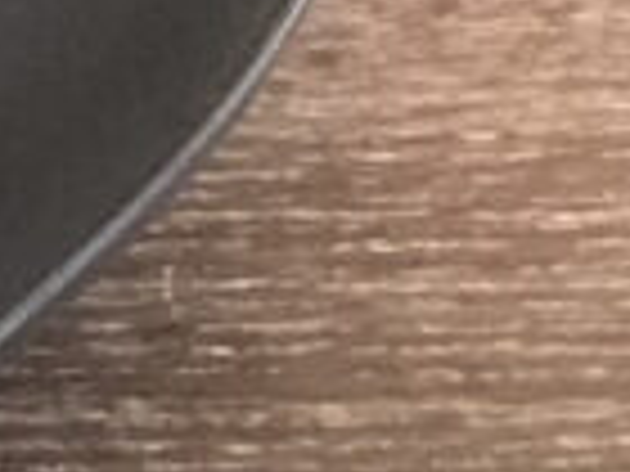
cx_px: -981
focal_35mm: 417
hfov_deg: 4.6
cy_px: -526
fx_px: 7589
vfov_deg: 3.5
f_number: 2.8
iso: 250
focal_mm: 6.6
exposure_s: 1/30
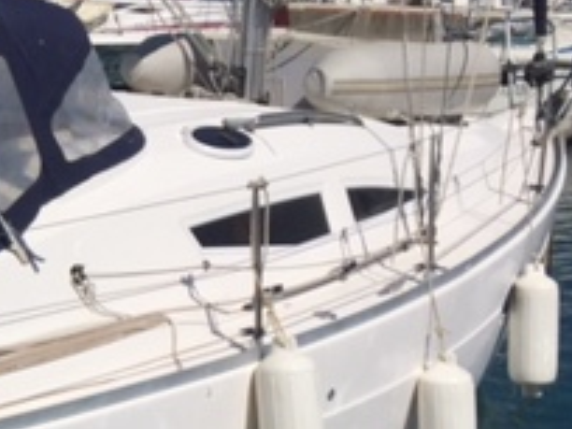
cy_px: 328
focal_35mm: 91
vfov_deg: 16.1
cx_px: -311
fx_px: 1504
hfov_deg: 18.7
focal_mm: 4.15
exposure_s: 1/7937
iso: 32
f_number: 2.2
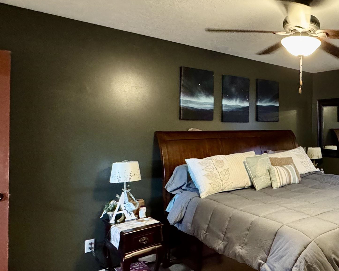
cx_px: 311
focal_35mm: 29
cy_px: 128
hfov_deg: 52.4
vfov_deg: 49.9
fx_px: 291
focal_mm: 2.22
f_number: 2.2
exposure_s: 1/60
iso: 1000
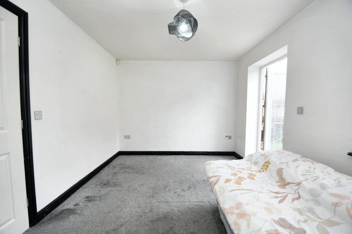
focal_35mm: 15
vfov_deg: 77.3
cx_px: 176
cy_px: 117
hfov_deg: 100.4
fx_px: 147
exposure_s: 1/20
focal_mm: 10
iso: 100
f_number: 3.5
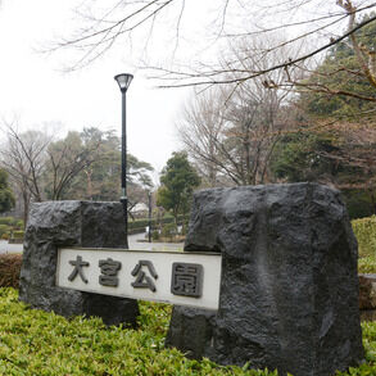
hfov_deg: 45.0
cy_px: 244
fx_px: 406
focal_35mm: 33
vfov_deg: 49.1
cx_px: 35
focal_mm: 19
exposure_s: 1/60
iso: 200
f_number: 11
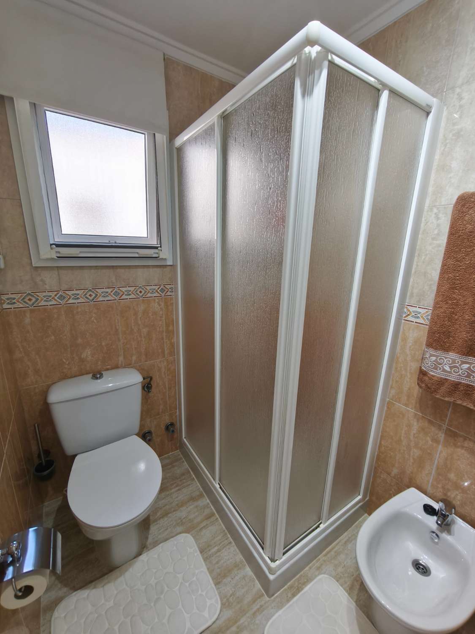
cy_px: 317
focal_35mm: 15
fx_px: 274
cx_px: 238
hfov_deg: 81.7
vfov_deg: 98.2
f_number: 2.2
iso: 160
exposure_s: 1/50
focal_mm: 1.91
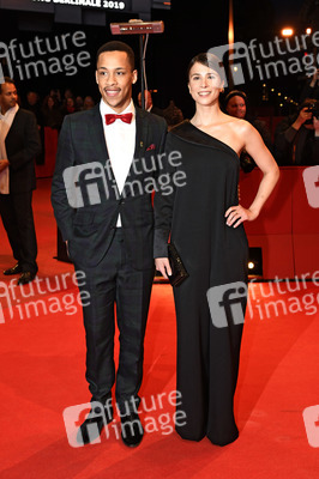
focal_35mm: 45
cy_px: 240
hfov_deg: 29.8
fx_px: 599
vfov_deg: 43.6
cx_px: 160
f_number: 5
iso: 1250
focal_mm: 30
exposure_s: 1/320
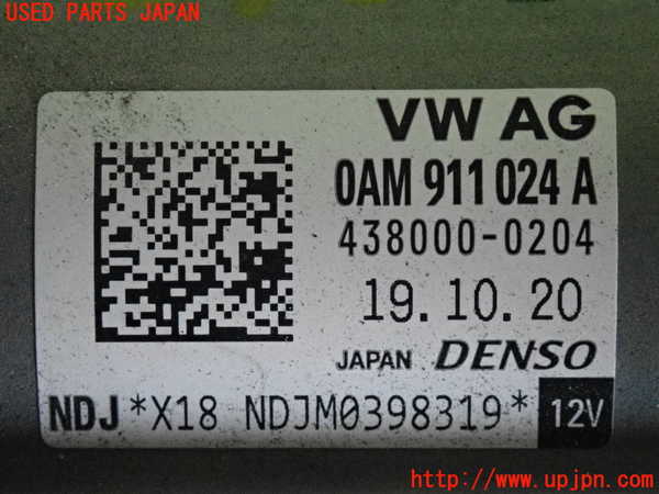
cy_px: 247
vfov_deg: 16.8
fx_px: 1675
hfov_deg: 22.3
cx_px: 330
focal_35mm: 88
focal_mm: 15.66
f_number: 4.5
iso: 2500
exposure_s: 1/125
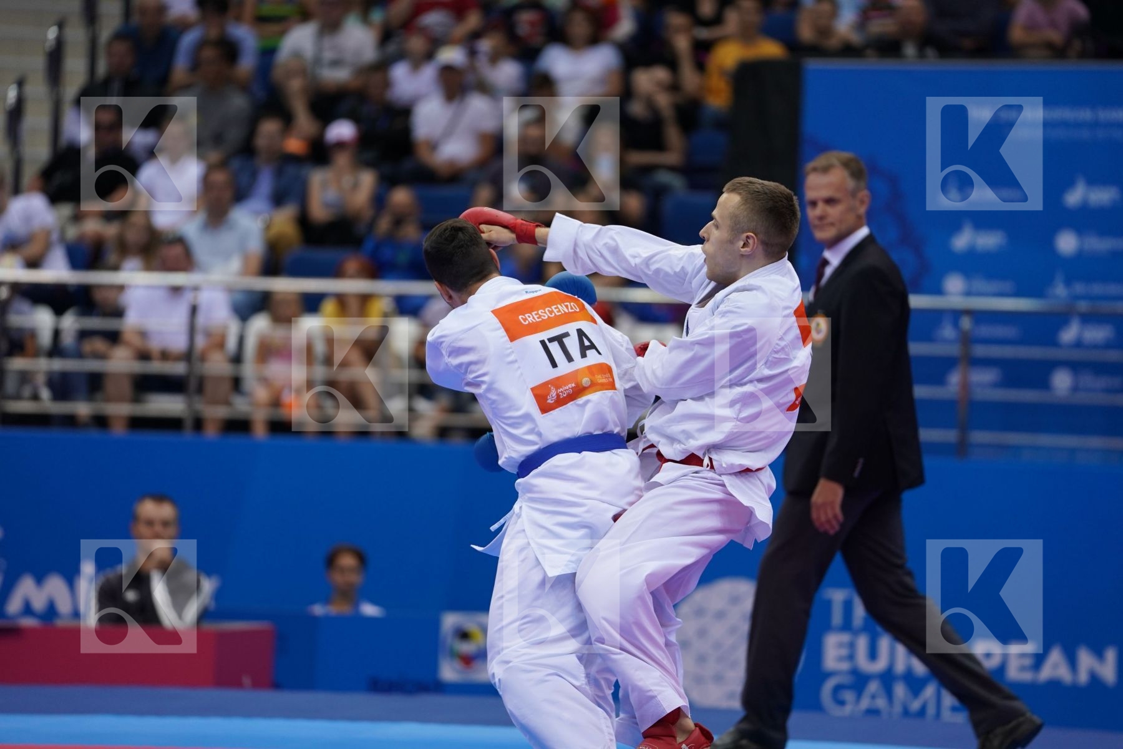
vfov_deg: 6.9
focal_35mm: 200
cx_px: 562
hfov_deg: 10.3
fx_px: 6238
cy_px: 374
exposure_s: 1/1000
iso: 1000
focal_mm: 200
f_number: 2.8
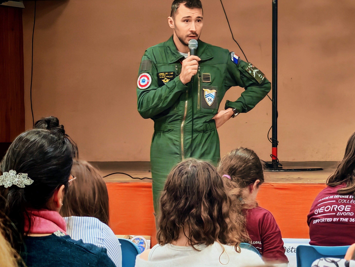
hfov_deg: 9.5
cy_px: 103
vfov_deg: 7.2
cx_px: 246
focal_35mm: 207
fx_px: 2123
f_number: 2.6
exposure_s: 1/50
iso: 2000
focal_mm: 15.38
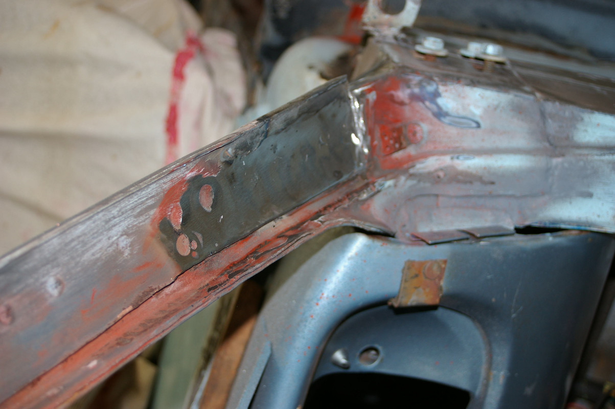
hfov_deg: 27.0
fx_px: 1280
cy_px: 204
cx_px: 308
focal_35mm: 75
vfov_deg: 18.2
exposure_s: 1/60
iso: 200
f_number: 5.6
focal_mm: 50
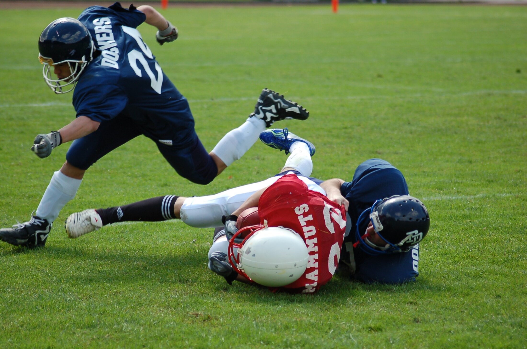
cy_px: 174
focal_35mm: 180
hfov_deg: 11.4
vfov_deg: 7.6
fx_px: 2630
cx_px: 264
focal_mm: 120
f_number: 4.2
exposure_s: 1/1000
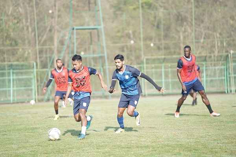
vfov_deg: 7.6
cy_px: 78
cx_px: 118
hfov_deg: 11.4
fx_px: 1180
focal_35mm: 180
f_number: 2.8
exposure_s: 1/1000
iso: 250
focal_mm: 180
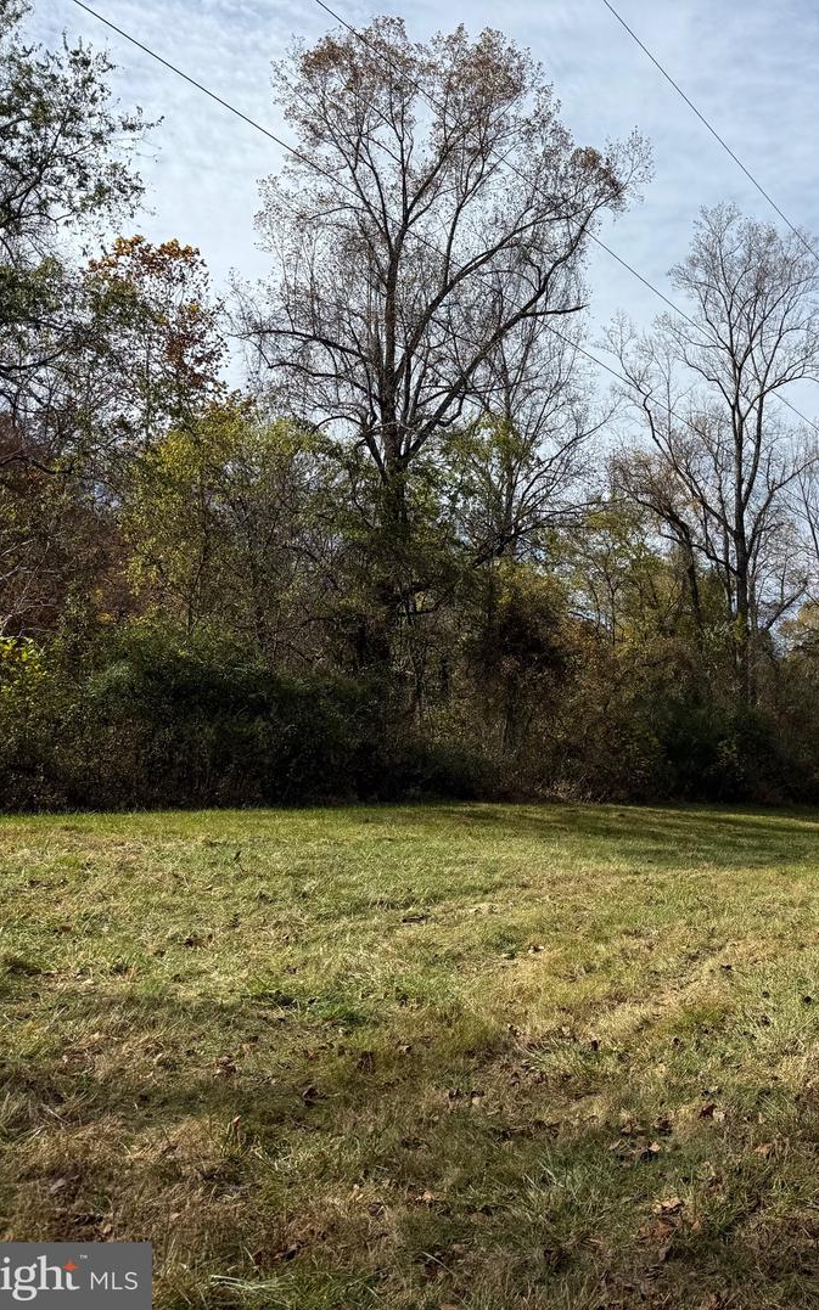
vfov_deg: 56.7
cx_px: 814
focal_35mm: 34
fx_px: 1214
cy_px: 656
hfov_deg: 34.1
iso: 80
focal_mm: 6.76
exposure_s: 1/5319
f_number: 1.78
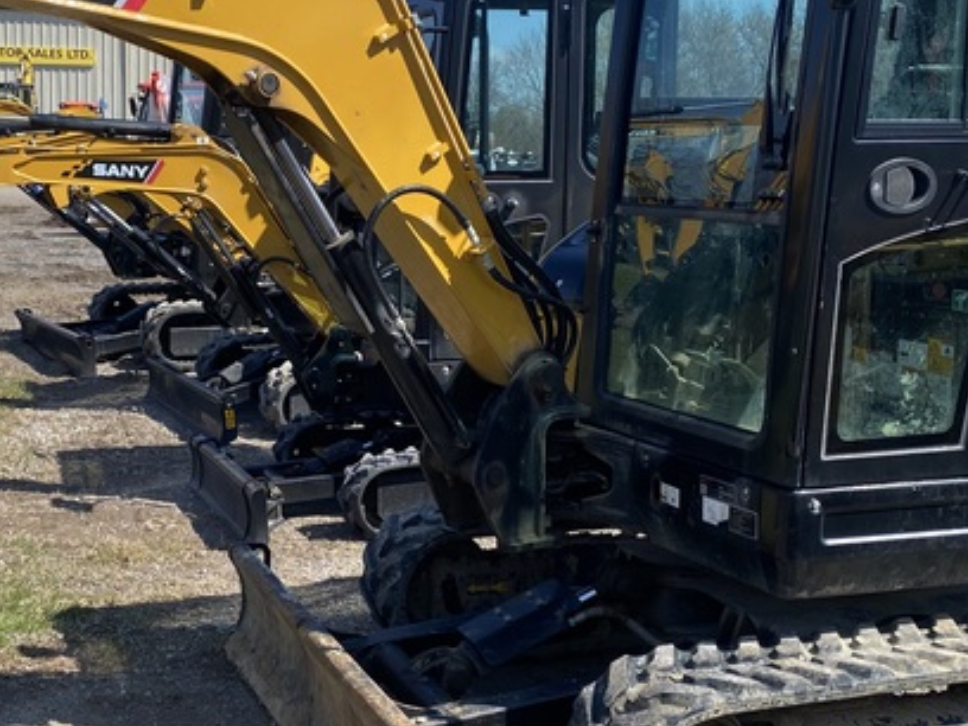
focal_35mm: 51
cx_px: 297
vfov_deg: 28.5
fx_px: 1426
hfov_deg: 37.0
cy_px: 318
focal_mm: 4.25
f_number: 1.8
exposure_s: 1/1653
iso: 32
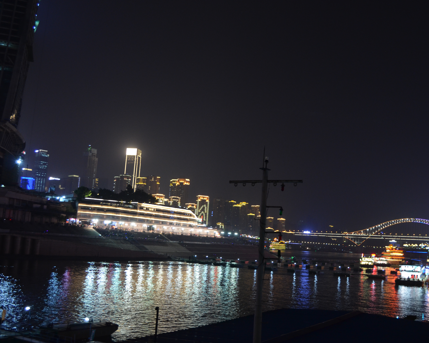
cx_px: 254
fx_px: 521
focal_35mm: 41
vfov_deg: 36.5
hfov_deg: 44.6
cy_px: 171
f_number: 5.6
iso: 800
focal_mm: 24
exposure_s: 1/8
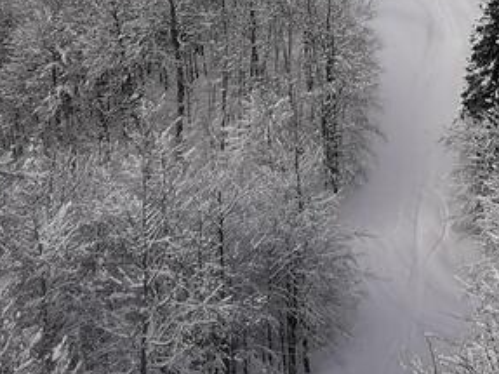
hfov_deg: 24.2
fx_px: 1138
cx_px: 429
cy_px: -270
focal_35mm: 79
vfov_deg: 16.1
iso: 50
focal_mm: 2.26
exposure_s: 1/844
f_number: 2.2
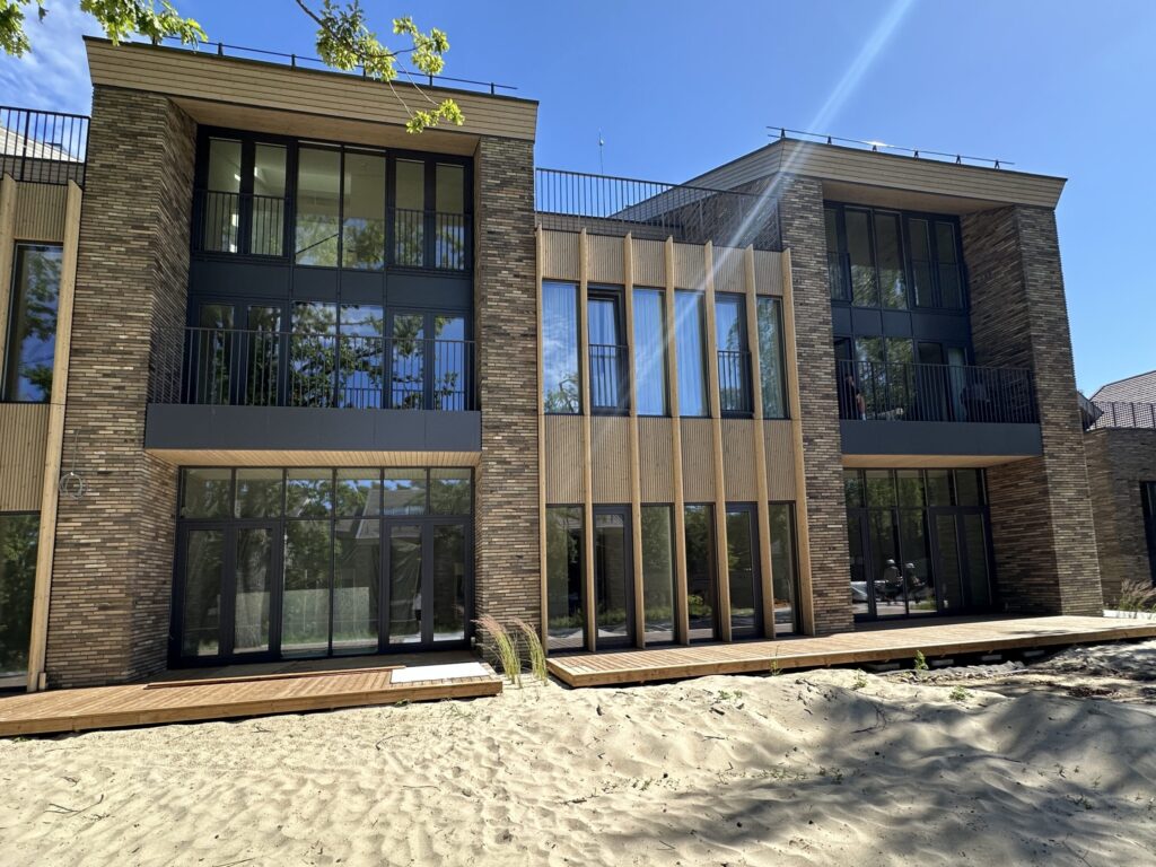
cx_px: 578
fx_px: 468
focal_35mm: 14
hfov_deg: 102.1
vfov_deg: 85.7
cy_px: 434
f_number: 2.2
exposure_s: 1/449
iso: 40
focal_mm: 2.22
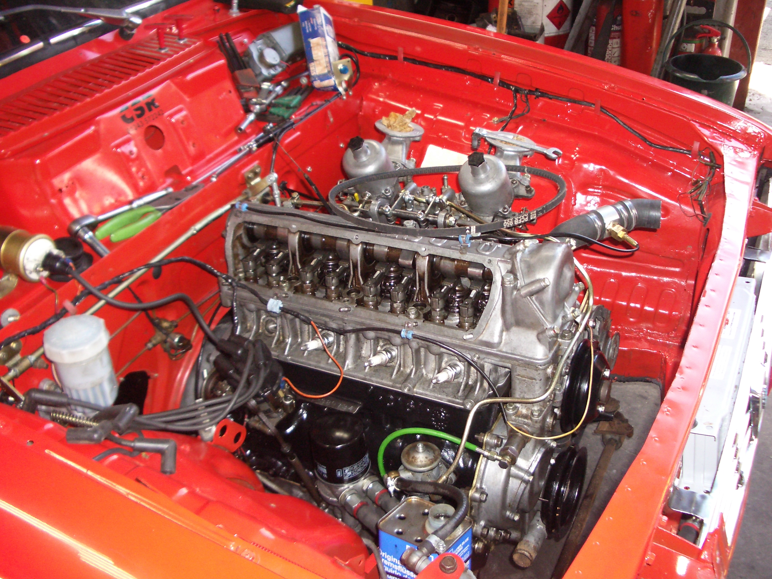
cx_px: 391
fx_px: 803
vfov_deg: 39.7
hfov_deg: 51.4
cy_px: 297
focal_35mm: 36
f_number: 2.6
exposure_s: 1/60
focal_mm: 5.8
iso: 200
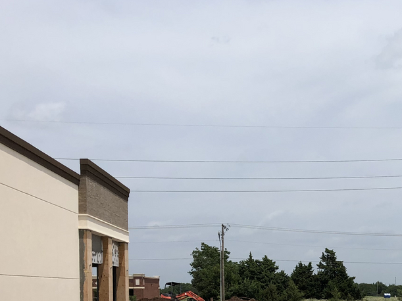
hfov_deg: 27.8
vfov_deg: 21.2
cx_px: 393
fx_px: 766
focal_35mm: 66
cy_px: 327
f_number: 1.8
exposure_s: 1/5348
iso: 25
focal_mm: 3.99
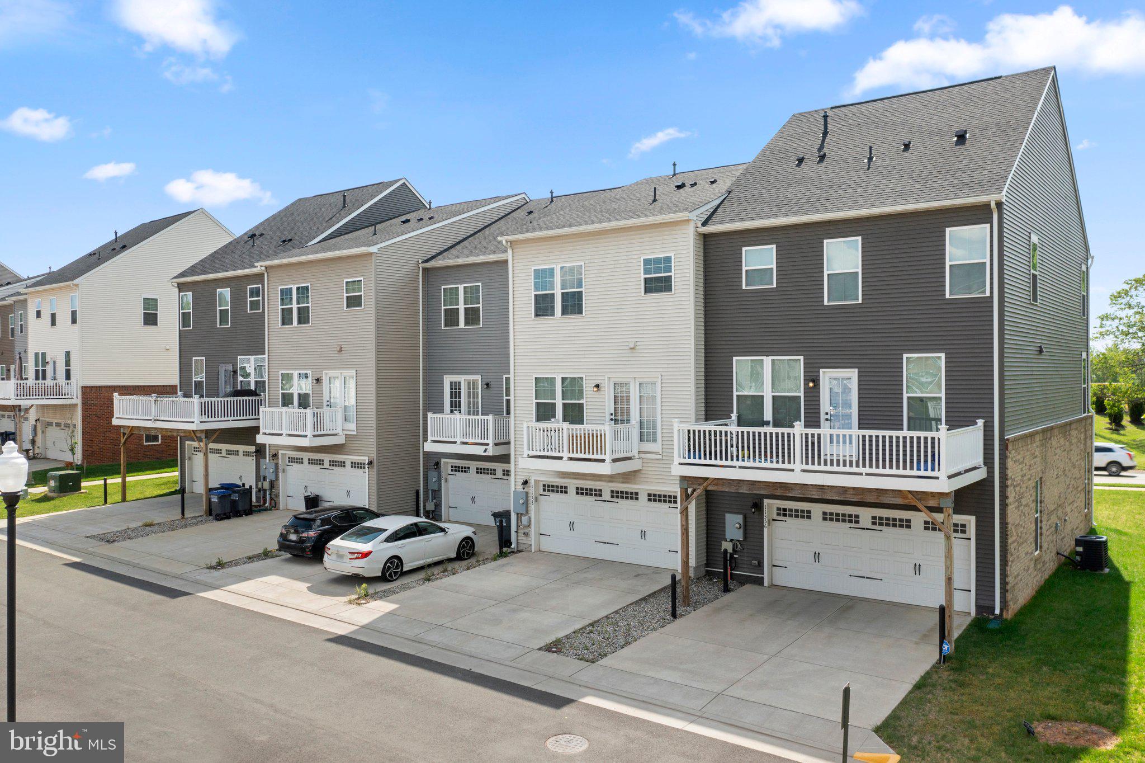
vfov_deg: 46.4
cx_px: 572
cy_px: 382
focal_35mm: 28
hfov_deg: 65.5
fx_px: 890
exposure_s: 1/120
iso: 100
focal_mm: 10.26
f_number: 5
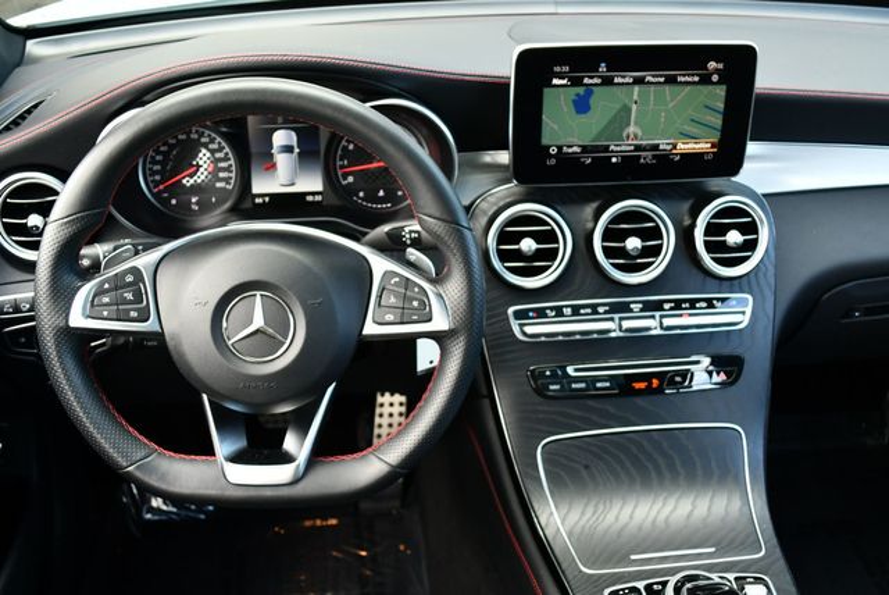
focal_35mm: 36
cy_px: 298
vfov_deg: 36.9
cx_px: 444
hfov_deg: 53.1
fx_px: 890
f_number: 3.5
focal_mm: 18
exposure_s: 1/250
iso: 720
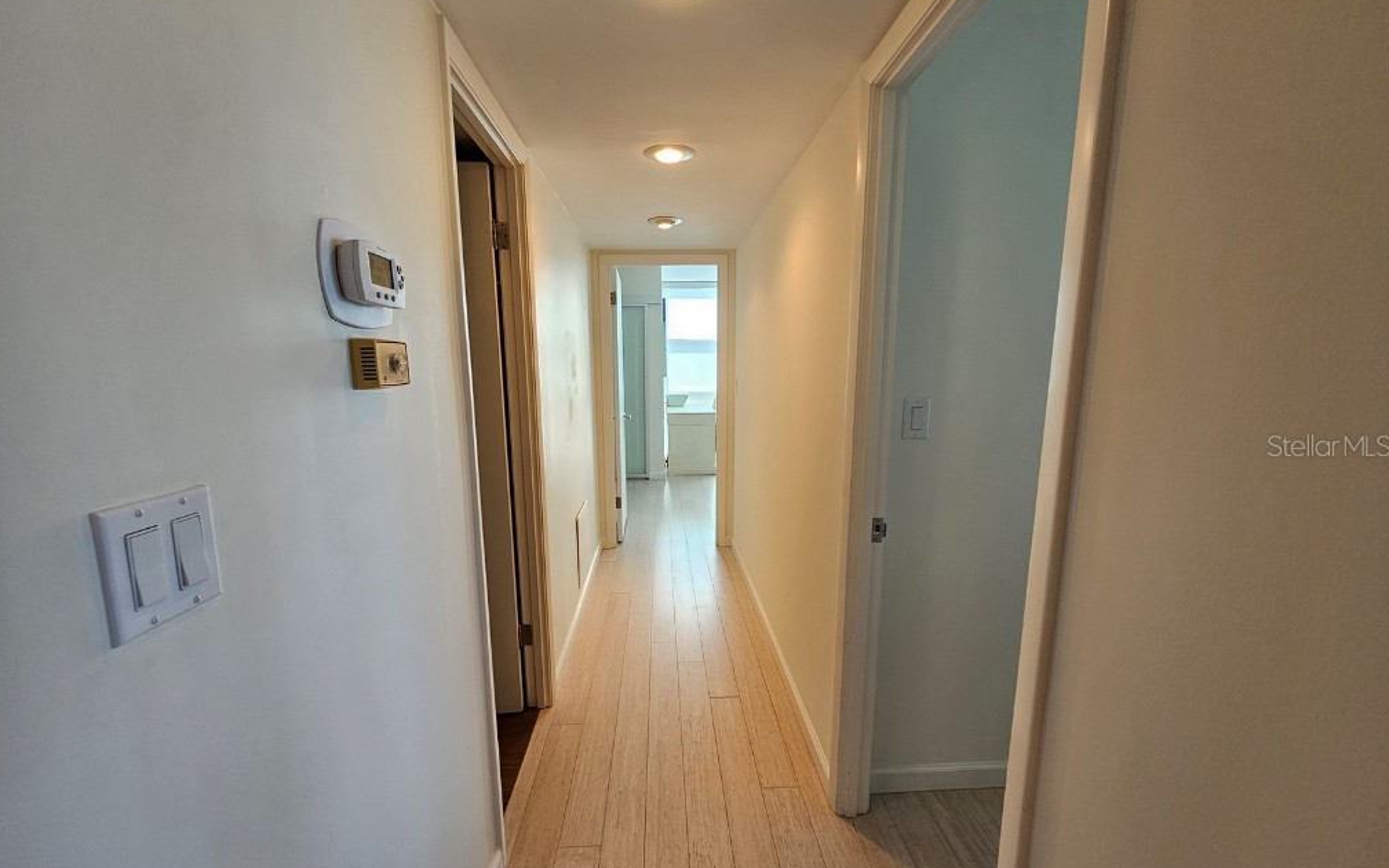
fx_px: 530
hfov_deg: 105.3
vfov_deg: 78.6
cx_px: 692
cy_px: 445
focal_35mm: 14
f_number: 2.2
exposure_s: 1/60
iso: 125
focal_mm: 2.2
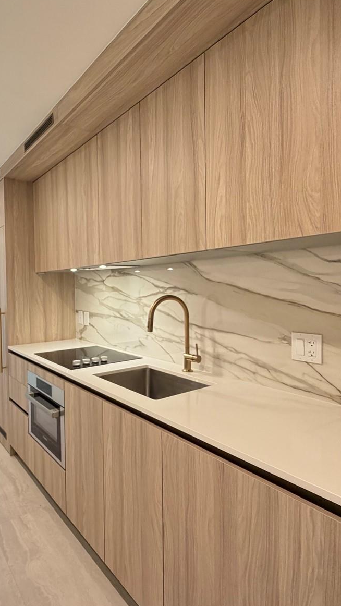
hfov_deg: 52.6
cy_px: 297
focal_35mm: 21
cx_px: 115
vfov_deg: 83.8
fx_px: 337
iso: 320
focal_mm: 2.22
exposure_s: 1/60
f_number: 2.2
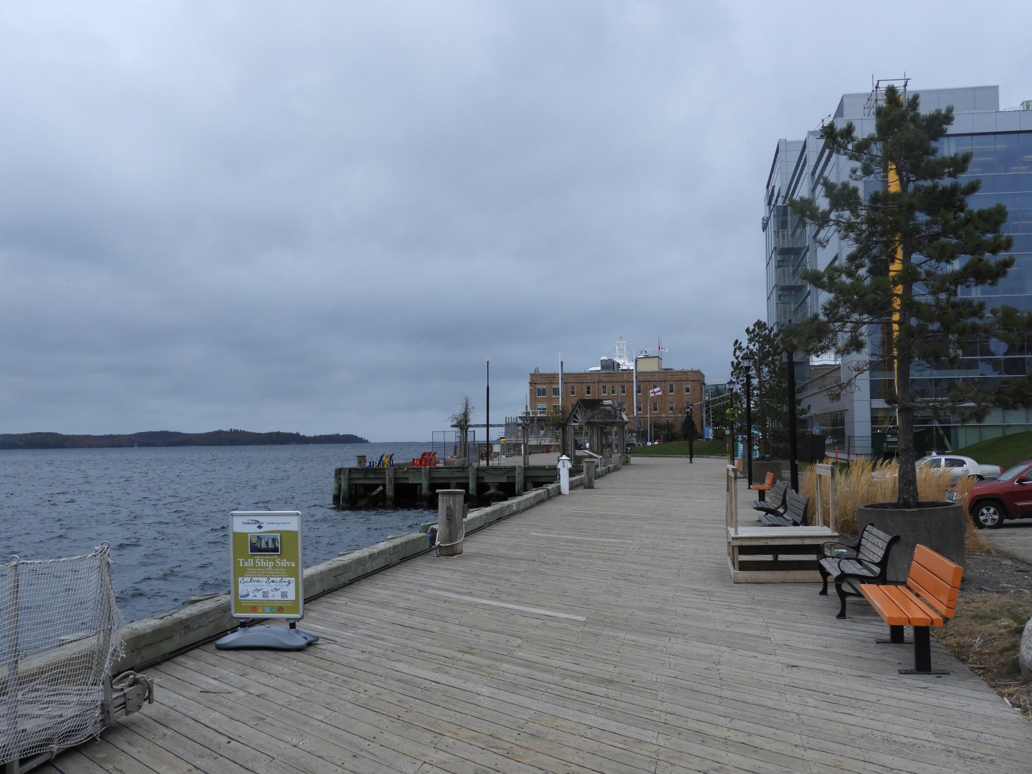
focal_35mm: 40
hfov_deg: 46.8
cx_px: 516
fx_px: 1193
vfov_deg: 36.0
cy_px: 387
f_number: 3.8
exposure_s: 1/400
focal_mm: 7.2
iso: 100
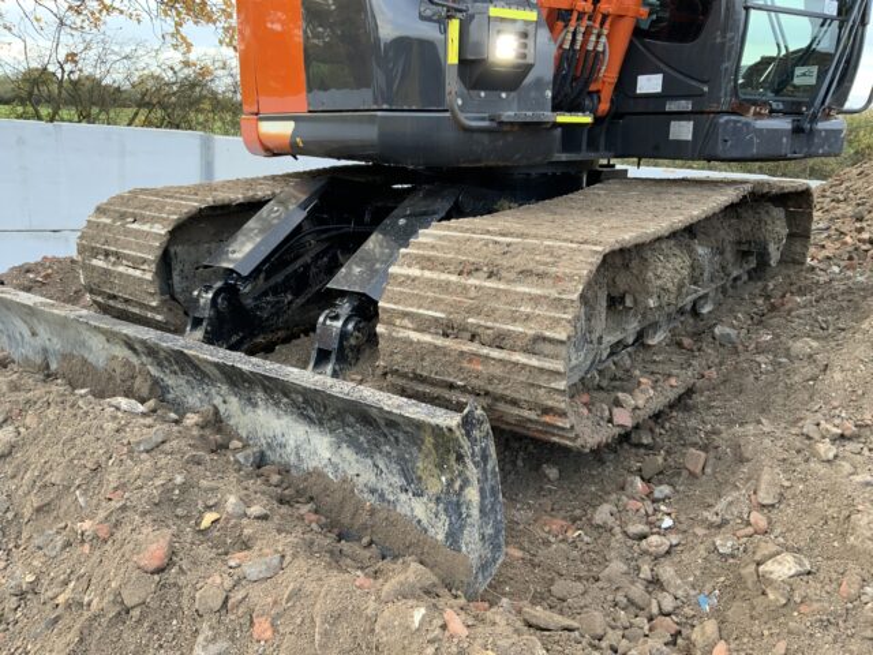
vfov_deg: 48.2
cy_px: 328
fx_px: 731
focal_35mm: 29
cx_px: 436
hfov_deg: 61.7
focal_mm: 3
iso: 64
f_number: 1.8
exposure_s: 1/122
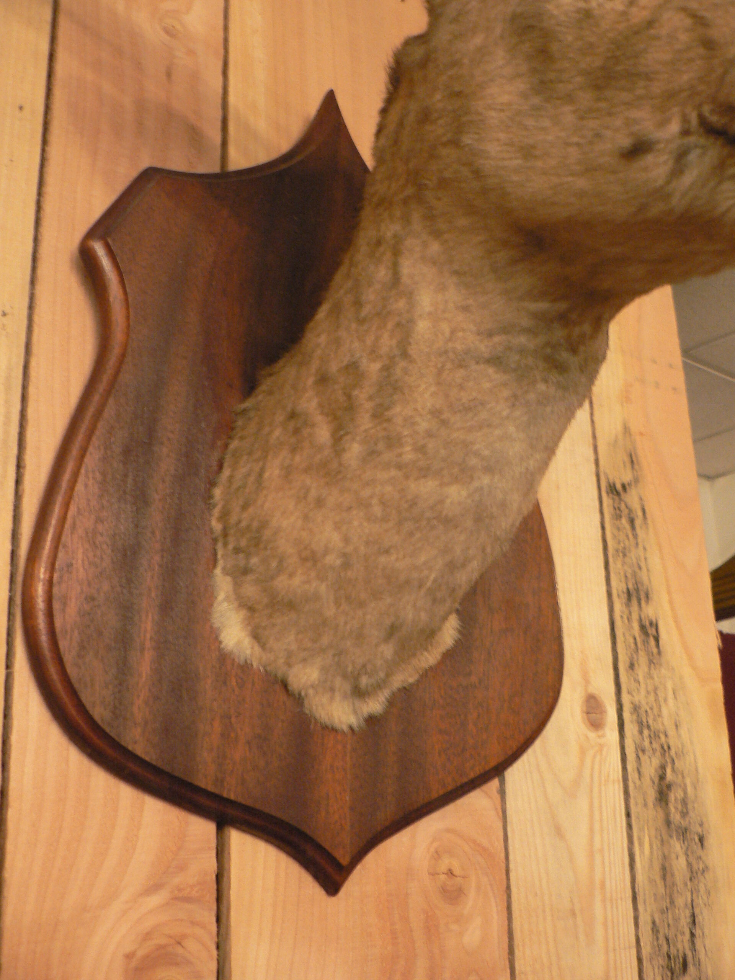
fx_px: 1019
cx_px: 368
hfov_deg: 39.7
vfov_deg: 51.4
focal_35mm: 36
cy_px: 490
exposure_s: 1/13
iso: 200
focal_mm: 6
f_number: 2.8
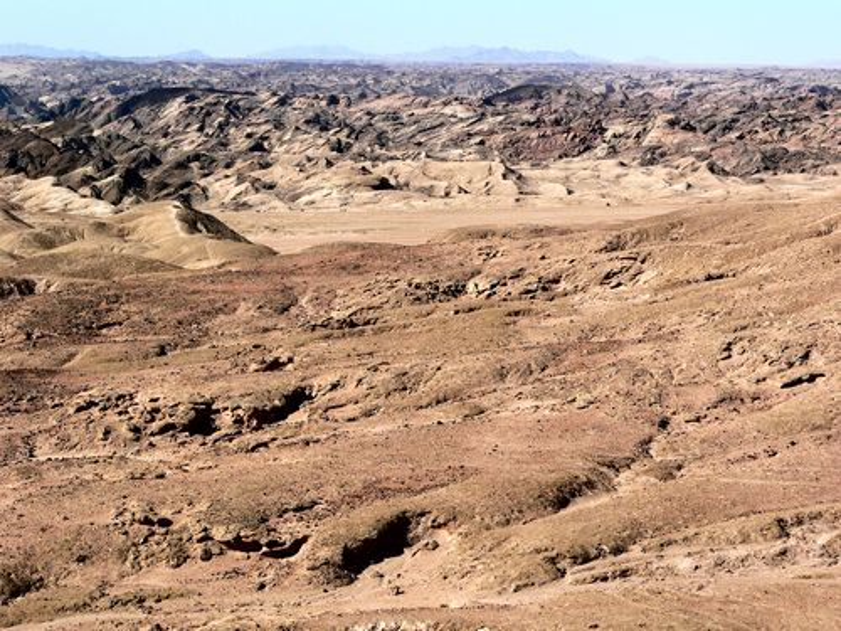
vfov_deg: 14.5
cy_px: 316
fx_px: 2478
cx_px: 420
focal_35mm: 102
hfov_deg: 19.3
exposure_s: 1/500
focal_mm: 17
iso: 80
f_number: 5.6
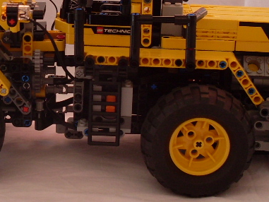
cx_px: 58
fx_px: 793
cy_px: 69
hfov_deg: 19.1
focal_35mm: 102
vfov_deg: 14.5
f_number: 2.8
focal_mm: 6.3
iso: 80
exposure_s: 1/90
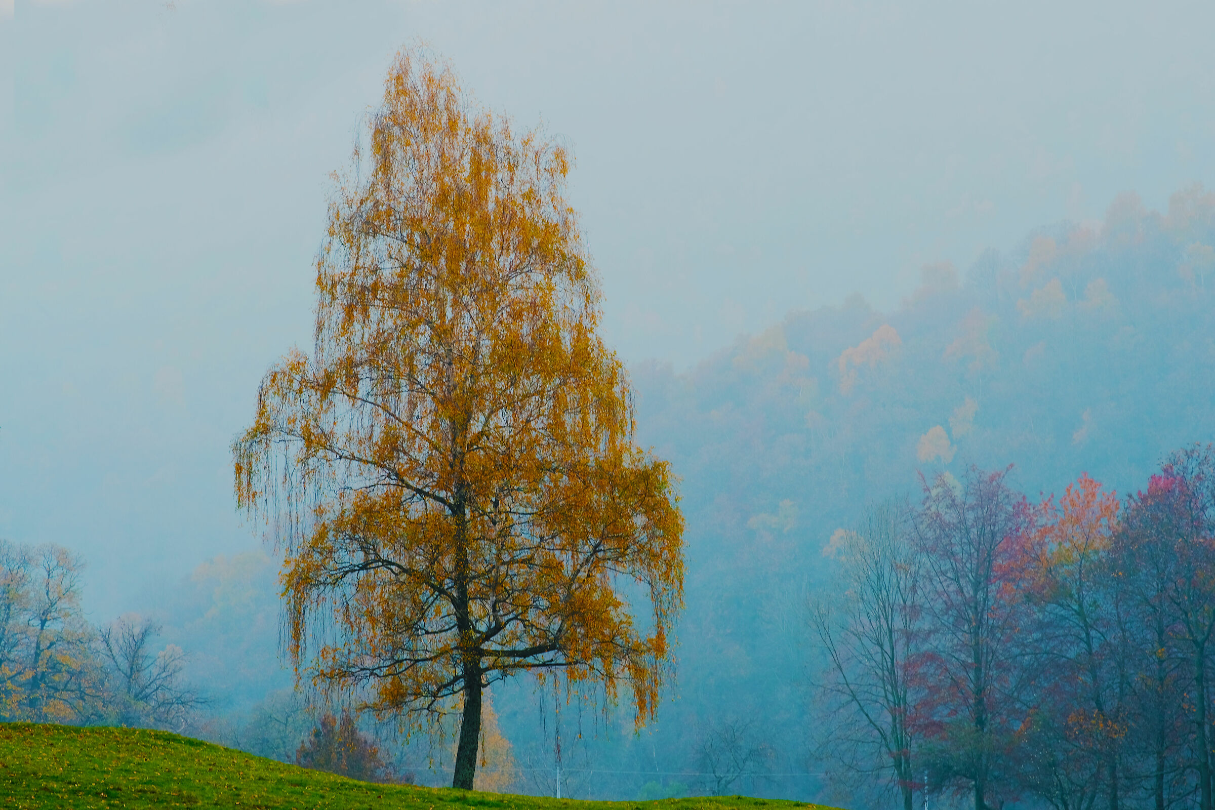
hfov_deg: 16.0
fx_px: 4320
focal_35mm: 128
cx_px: 608
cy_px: 405
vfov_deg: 10.7
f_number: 5.6
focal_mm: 85
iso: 200
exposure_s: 1/60
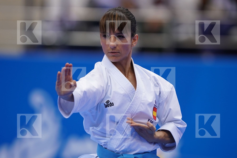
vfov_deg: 2.3
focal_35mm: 600
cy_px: 79
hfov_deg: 3.4
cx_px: 118
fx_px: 3950
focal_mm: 400
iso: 640
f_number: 2.8
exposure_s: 1/500
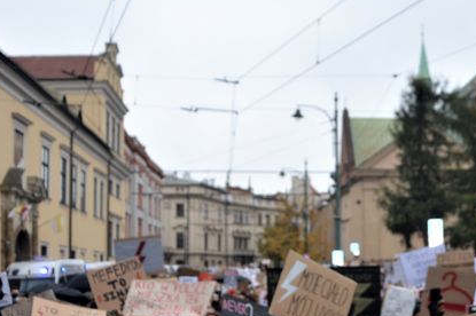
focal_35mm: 50
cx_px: 336
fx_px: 661
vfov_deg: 26.5
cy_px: 246
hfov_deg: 38.9
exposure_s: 1/200
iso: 180
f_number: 3.5
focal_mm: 18
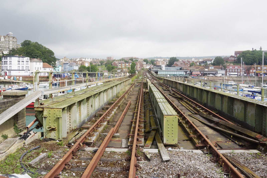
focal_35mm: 27
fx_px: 200
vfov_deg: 47.9
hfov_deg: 67.4
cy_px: 89
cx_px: 134
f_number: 13
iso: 100
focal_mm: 18
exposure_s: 1/125
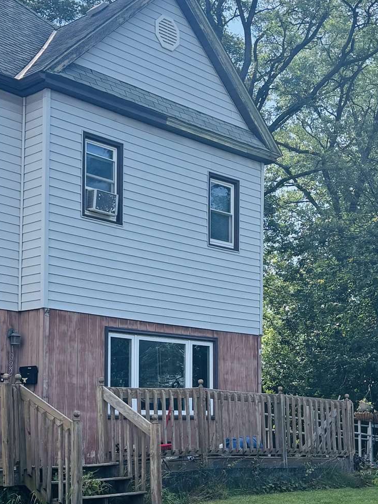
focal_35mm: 61
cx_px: 174
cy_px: 353
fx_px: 888
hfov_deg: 24.0
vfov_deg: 31.3
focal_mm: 5.96
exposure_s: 1/1667
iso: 50
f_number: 1.6
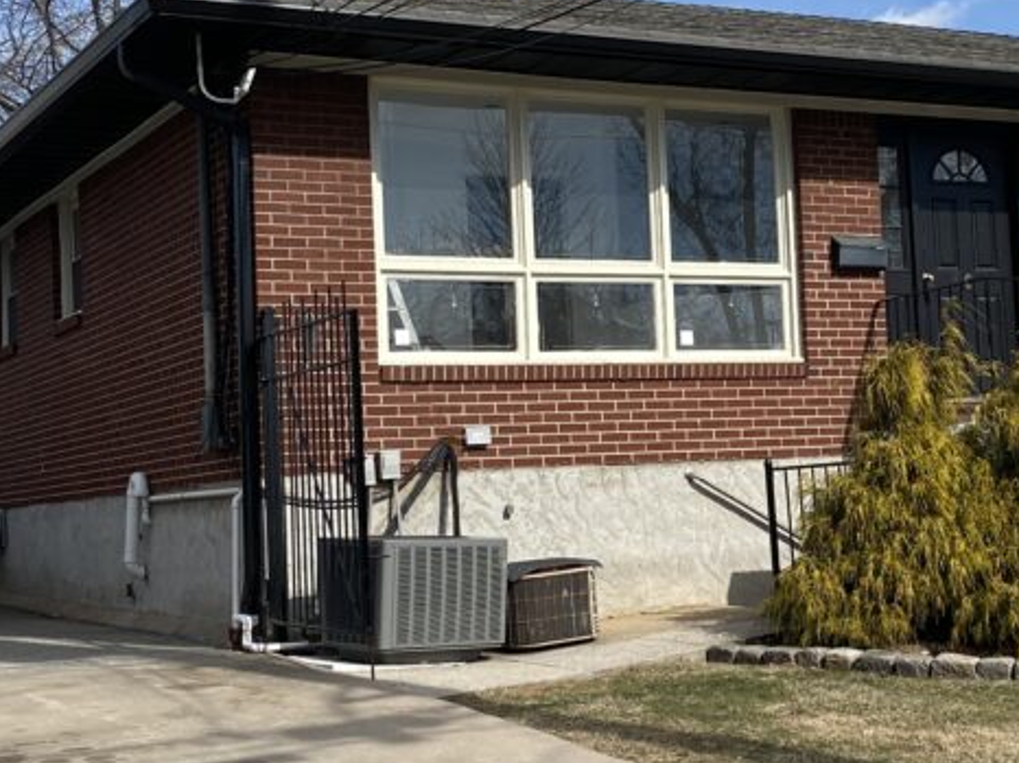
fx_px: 1971
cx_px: 781
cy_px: 359
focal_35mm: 67
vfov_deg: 21.9
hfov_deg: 28.5
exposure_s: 1/2688
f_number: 1.8
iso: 32
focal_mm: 4.25
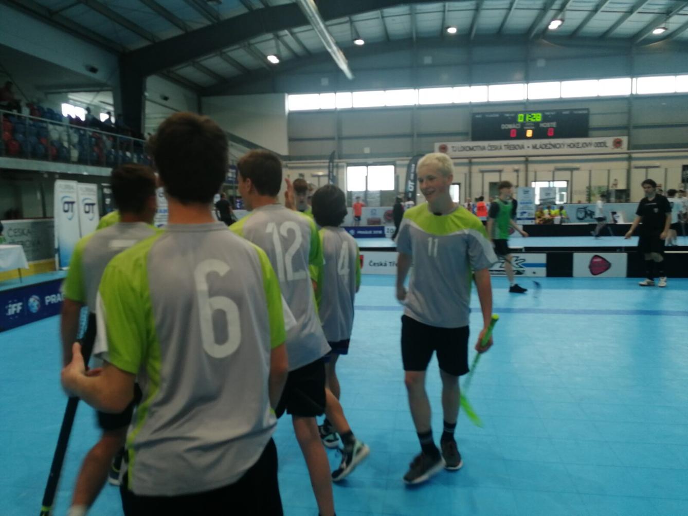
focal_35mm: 27
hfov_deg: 65.3
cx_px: 344
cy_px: 258
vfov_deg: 51.4
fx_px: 537
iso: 50
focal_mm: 3.95
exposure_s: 1/50
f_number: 2.2
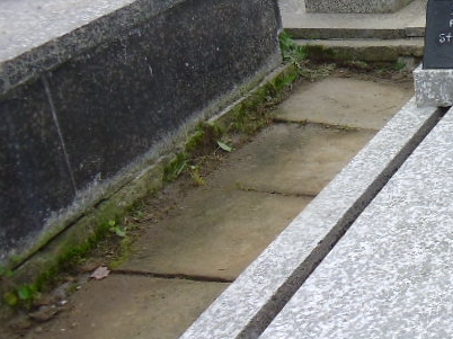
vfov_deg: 18.6
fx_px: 1033
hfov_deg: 22.8
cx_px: 536
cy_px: 127
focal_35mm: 79
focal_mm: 5.6
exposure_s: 1/152
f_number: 3.3
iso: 80
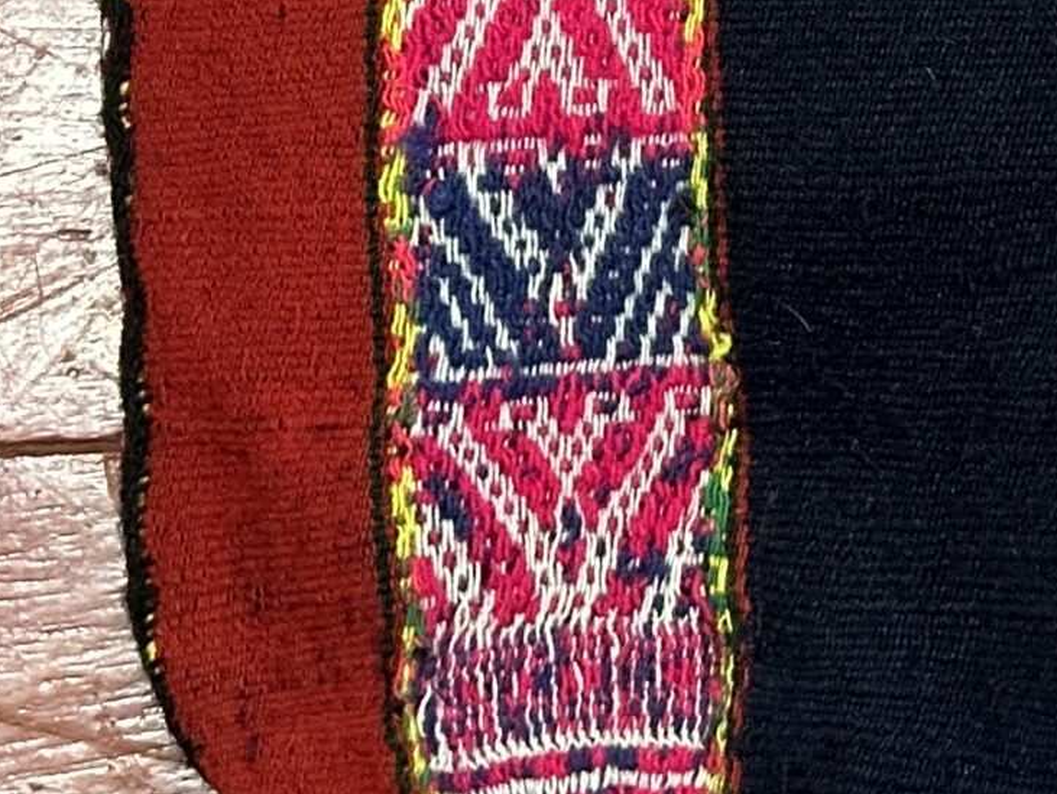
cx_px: 1773
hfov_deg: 11.1
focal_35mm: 168
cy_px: -337
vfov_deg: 8.7
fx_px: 5132
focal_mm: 6.86
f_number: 1.78
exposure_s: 1/40
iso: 500
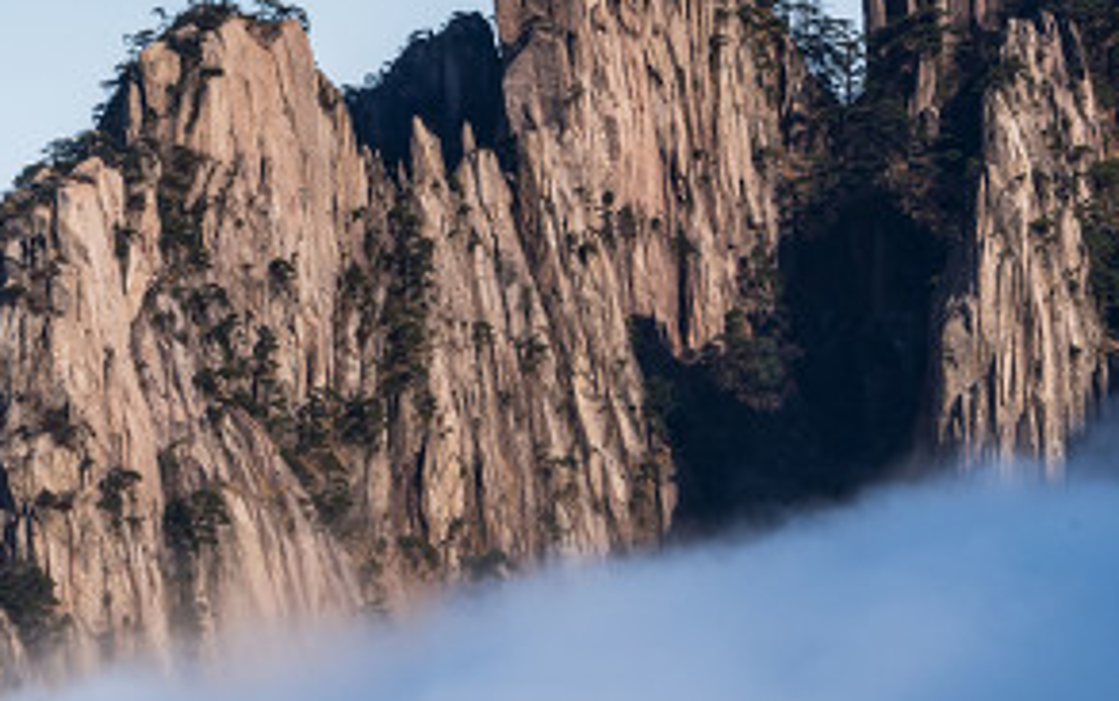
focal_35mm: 250
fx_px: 7630
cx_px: 195
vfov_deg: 5.3
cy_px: 423
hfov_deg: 8.4
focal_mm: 112
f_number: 13
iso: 200
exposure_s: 1/50
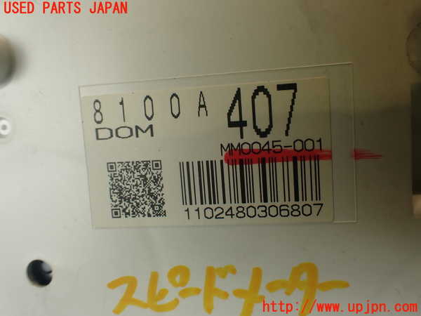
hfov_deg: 56.8
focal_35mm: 32
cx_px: 210
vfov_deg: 44.2
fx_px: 389
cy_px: 158
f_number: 3.2
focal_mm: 5.79
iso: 100
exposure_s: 1/80
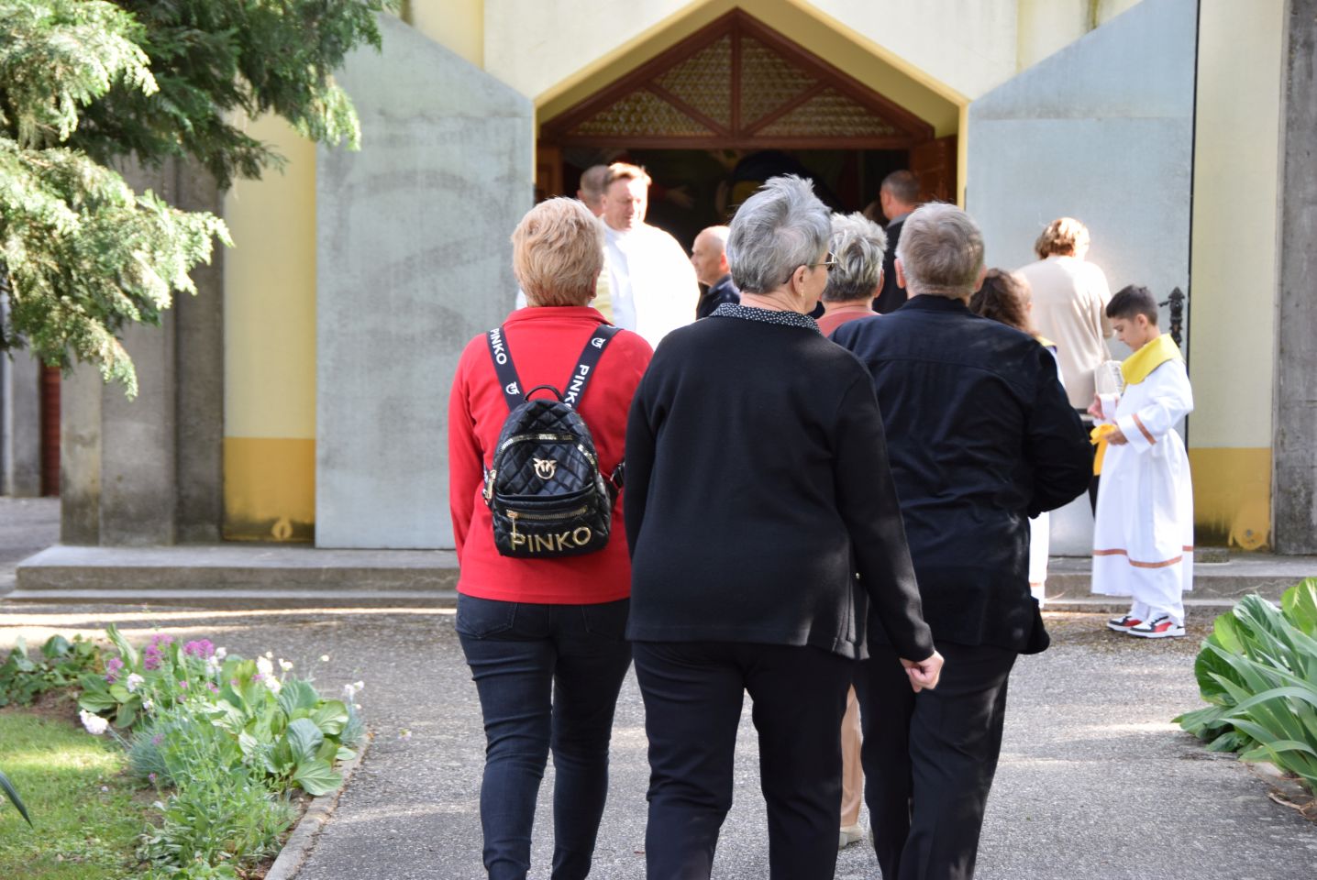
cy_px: 440
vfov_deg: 14.1
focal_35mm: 98
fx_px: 3570
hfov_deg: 20.9
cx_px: 658
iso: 400
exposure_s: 1/160
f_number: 6.3
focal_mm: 65
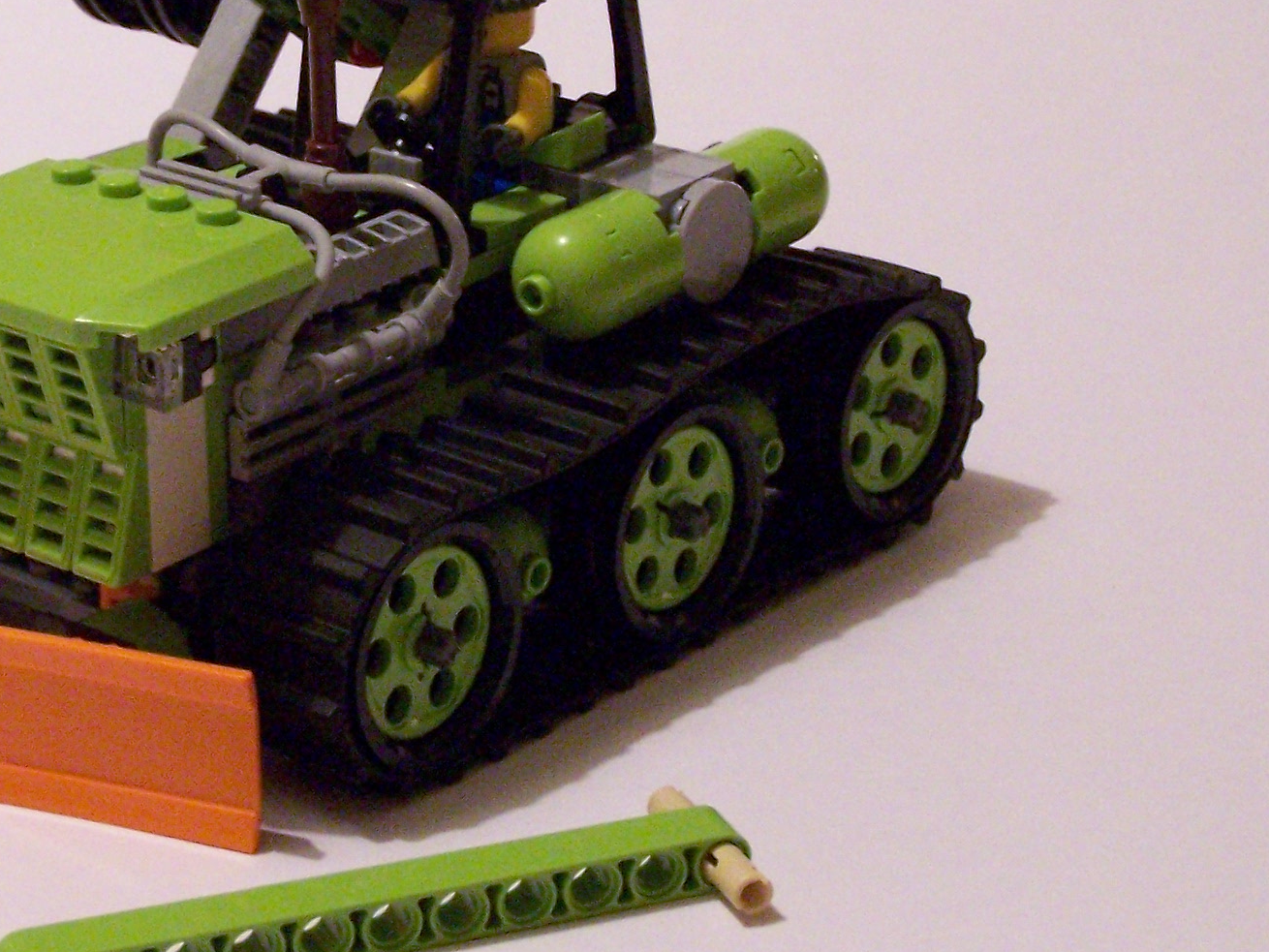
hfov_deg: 16.9
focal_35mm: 116
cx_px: 443
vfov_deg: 12.7
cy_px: 279
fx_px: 4253
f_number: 3.1
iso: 400
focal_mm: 9.8
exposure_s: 1/20
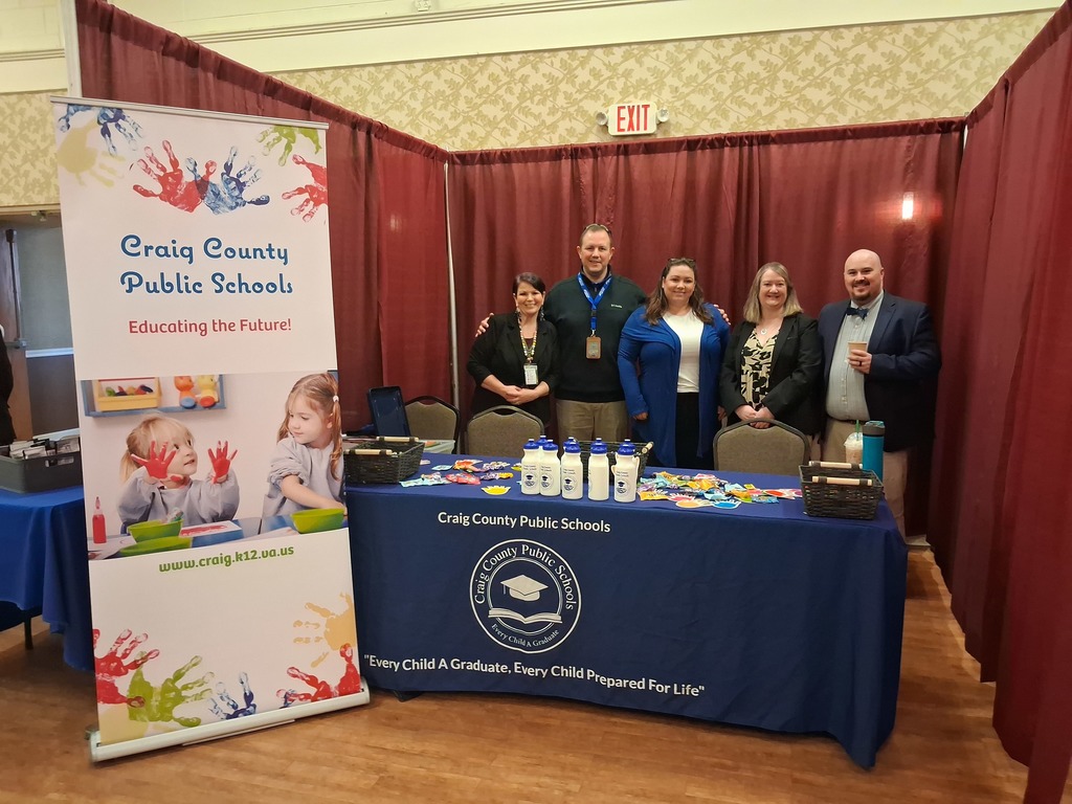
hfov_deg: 65.3
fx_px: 836
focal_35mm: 27
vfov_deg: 51.4
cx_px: 536
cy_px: 402
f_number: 1.8
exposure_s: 1/60
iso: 500
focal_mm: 4
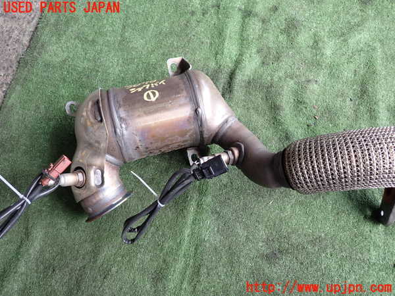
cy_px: 148
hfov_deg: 69.4
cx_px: 198
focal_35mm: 25
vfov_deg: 54.9
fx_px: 285
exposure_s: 1/125
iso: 100
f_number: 2
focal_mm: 4.5
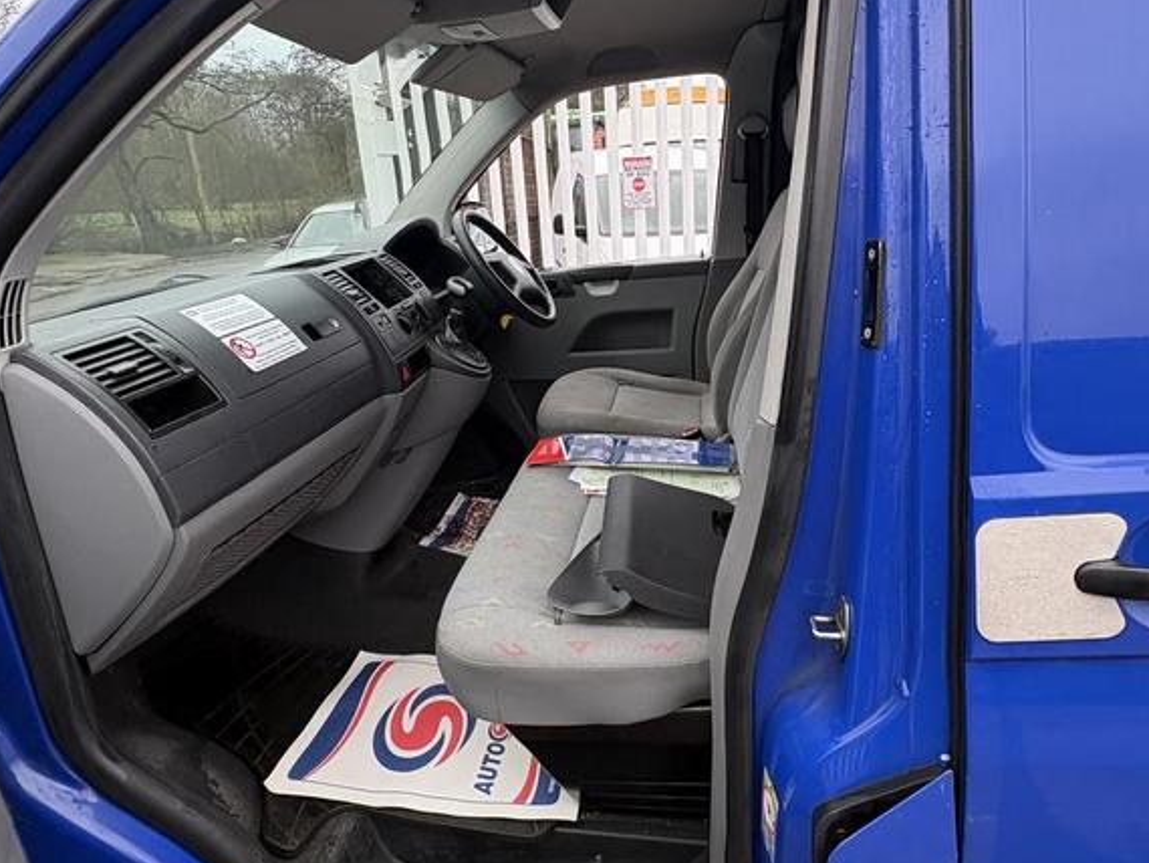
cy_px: 399
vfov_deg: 61.1
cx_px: 635
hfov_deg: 76.1
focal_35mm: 22
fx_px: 731
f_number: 2.2
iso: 64
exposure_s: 1/99
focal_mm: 2.22
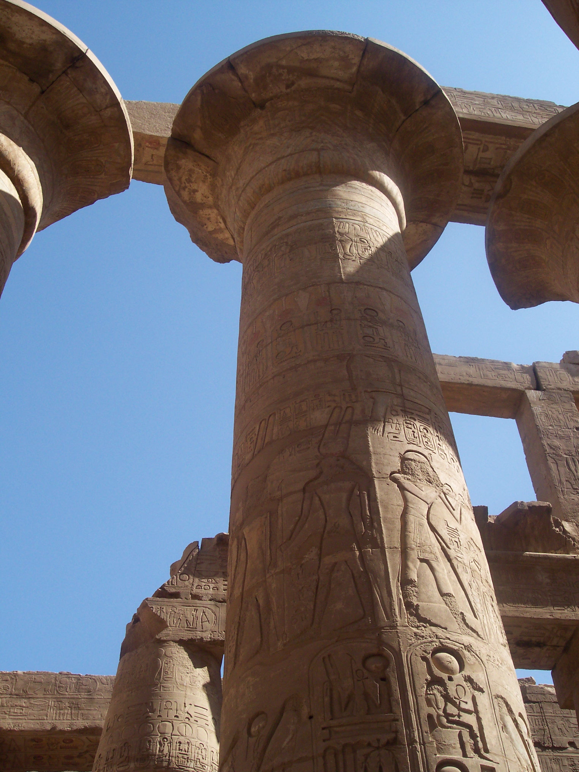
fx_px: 847
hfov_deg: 37.7
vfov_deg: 49.0
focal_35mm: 38
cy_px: 386
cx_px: 290
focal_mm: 8
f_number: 4.8
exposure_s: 1/500
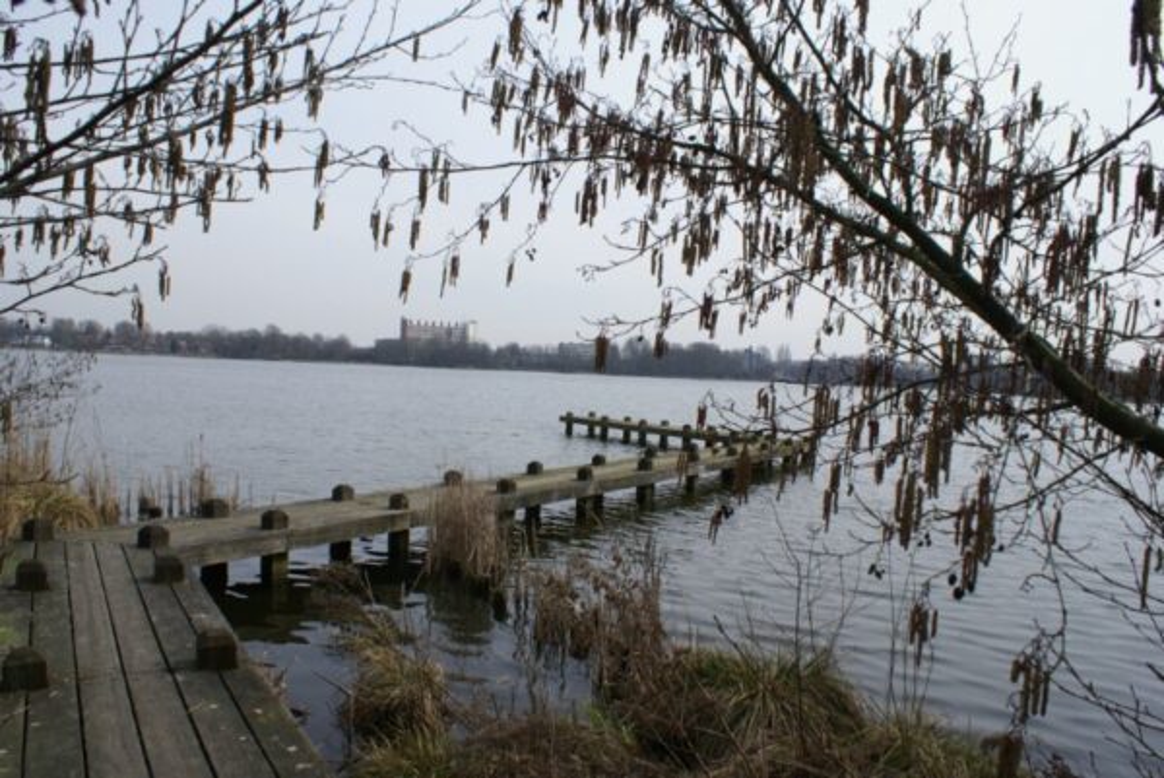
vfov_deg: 48.0
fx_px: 874
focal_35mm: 27
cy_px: 389
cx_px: 582
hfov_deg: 67.3
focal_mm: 18
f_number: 10
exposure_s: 1/250
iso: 100
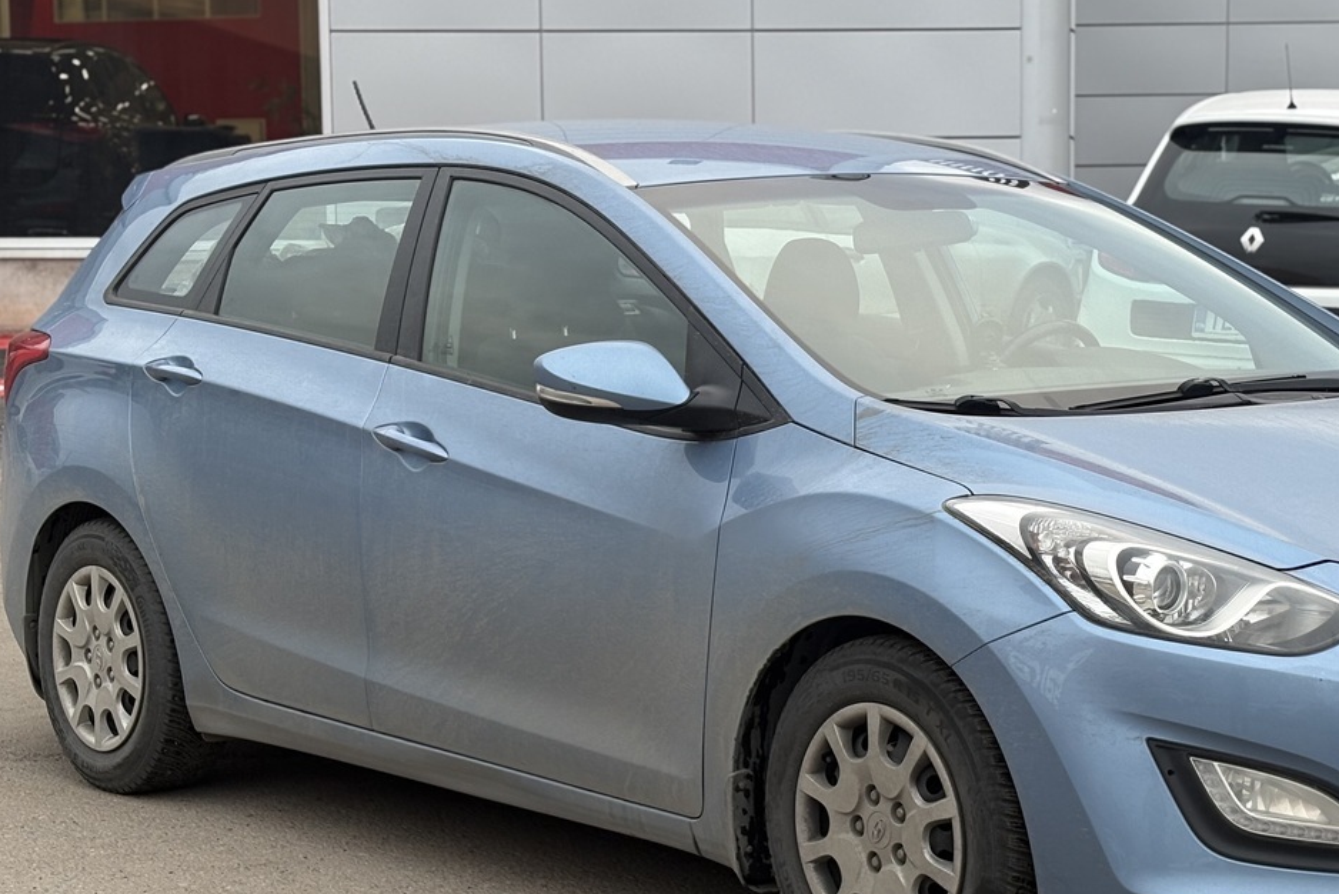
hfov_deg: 24.4
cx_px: 886
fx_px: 3088
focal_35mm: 83
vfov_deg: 16.4
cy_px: 583
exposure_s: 1/121
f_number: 1.6
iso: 25
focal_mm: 5.96
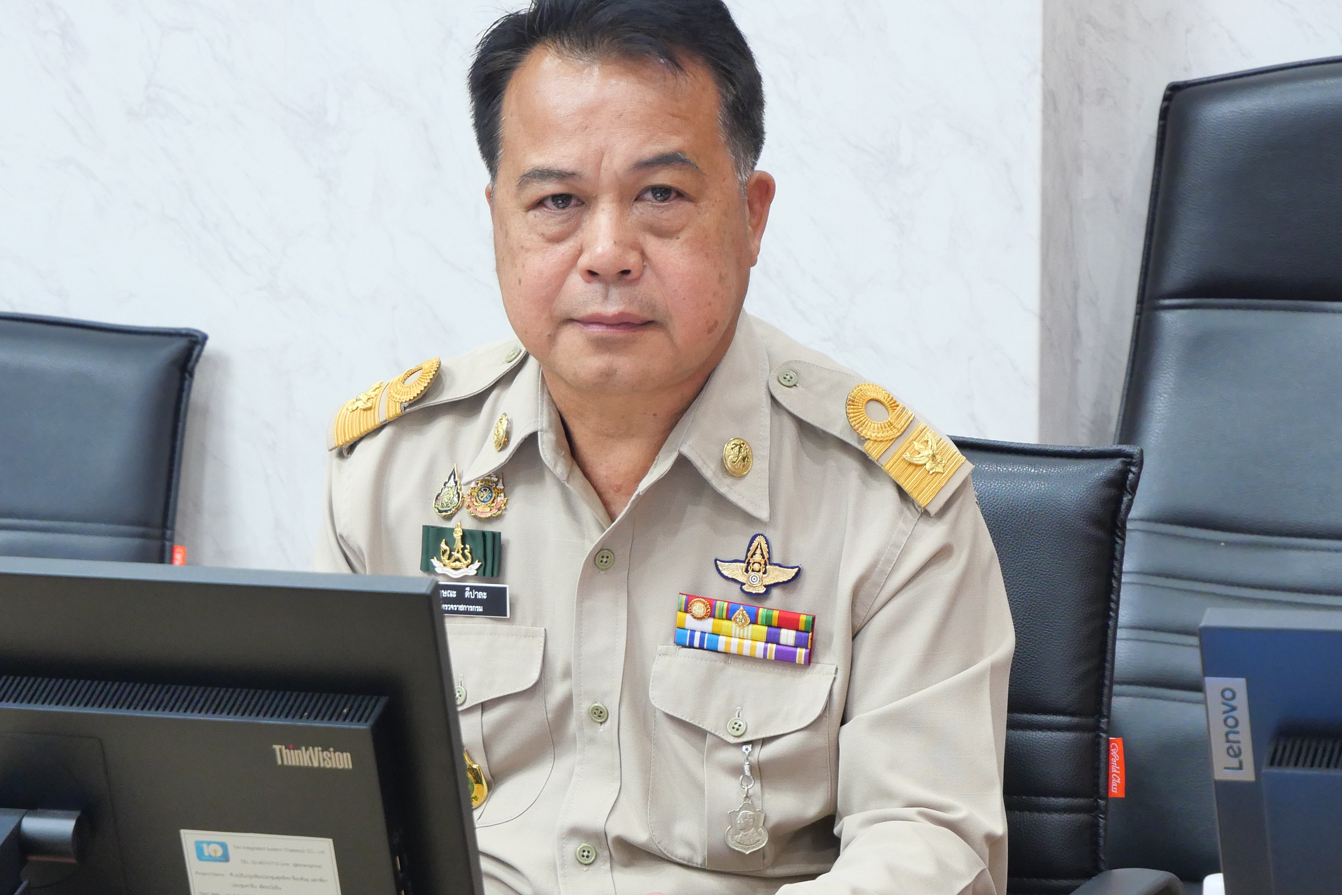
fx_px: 6038
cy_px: 383
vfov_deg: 8.5
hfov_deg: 12.7
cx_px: 650
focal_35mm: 162
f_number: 5.6
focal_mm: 53
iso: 1000
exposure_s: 1/10
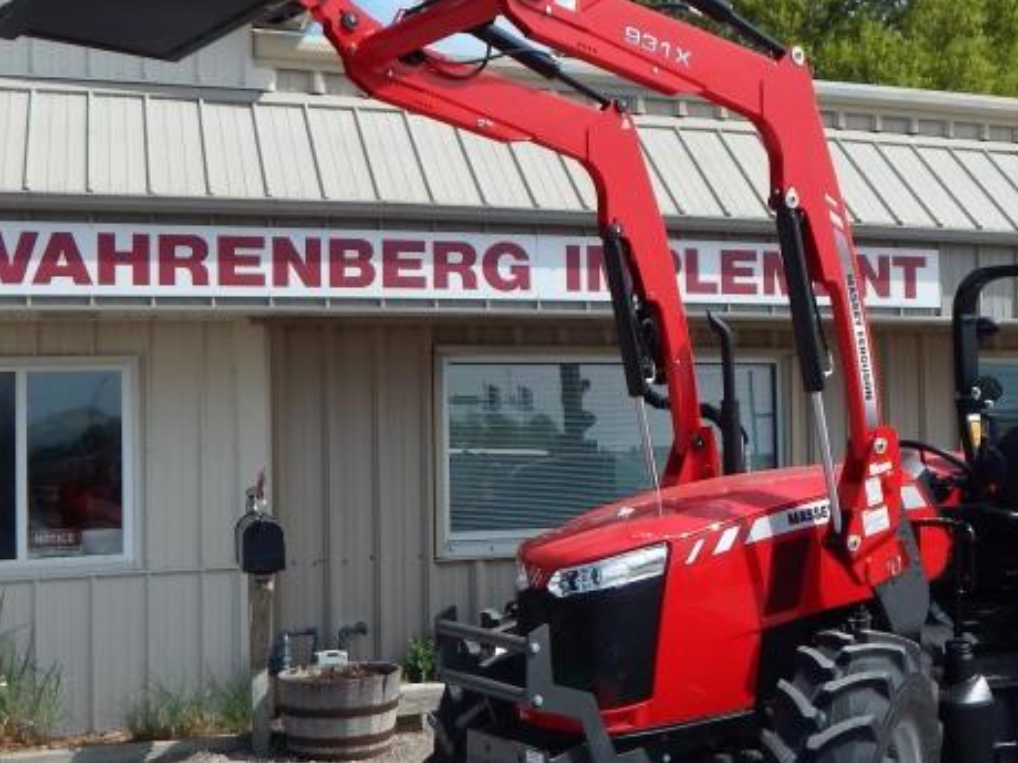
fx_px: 1441
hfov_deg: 38.4
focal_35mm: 49
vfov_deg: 29.7
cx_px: 688
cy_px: 374
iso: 125
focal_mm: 4
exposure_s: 1/500
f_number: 6
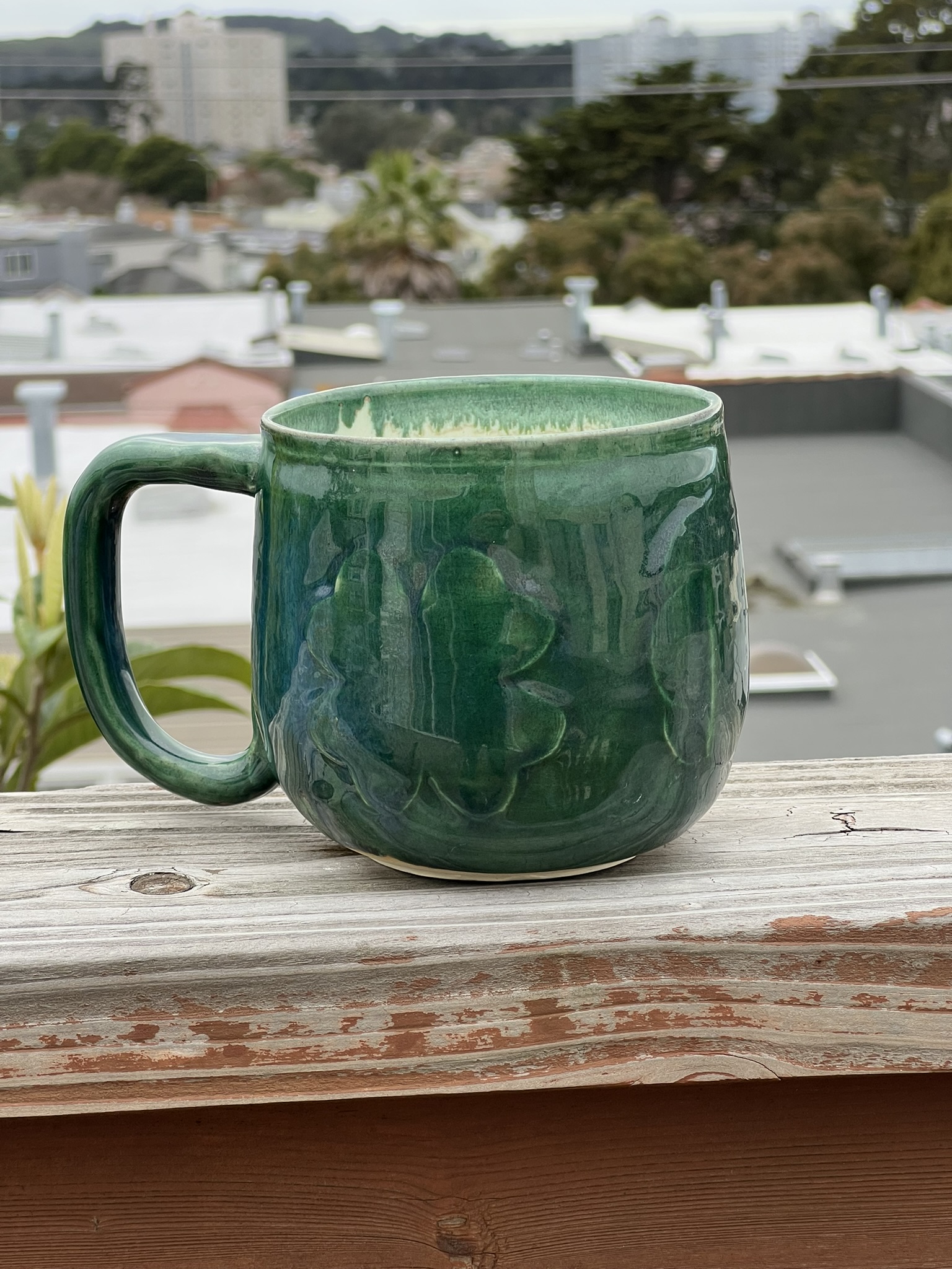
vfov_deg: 25.3
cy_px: 634
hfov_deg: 19.1
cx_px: 476
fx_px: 2824
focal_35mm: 77
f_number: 2.8
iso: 32
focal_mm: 9
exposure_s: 1/99
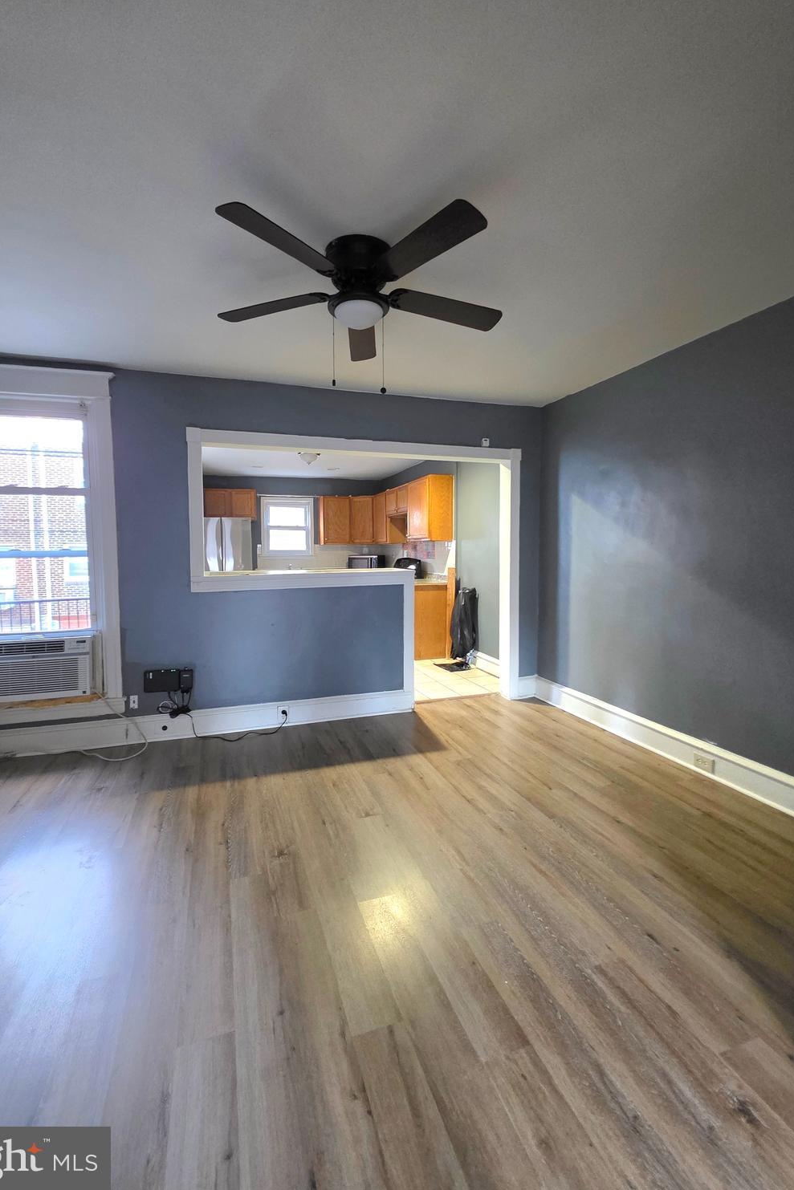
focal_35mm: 14
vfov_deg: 104.2
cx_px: 373
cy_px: 576
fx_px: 463
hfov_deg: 81.1
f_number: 1.9
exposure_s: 1/60.2
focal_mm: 2.2
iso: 1000
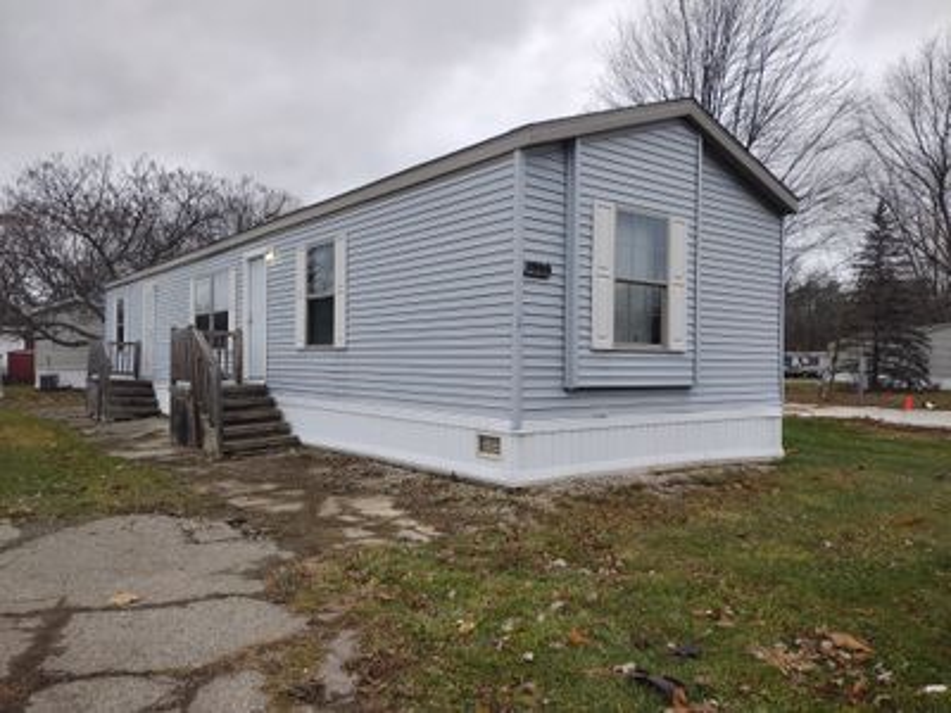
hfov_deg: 65.3
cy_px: 356
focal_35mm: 27
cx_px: 476
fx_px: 742
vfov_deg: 51.4
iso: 100
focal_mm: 4.71
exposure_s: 1/429
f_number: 1.7
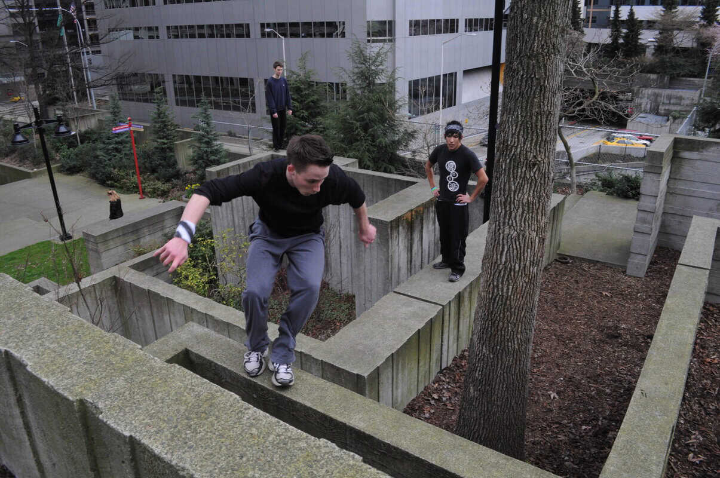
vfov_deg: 47.8
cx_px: 360
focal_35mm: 27
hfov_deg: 67.5
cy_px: 239
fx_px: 539
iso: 640
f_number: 8
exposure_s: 1/160
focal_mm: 18
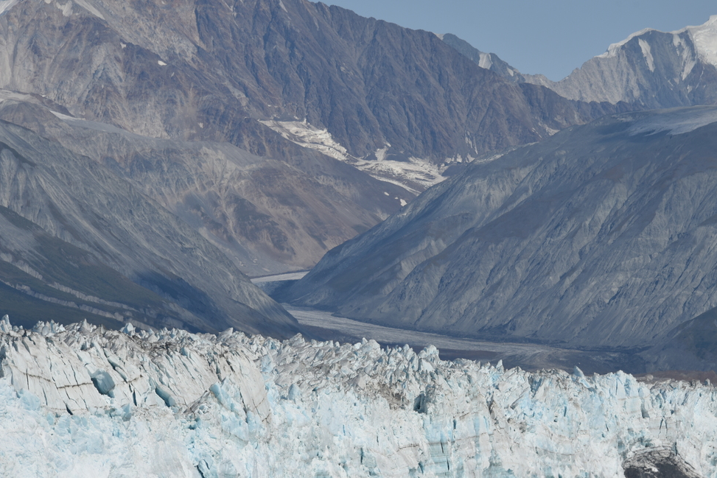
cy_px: 231
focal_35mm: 250
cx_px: 426
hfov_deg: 8.2
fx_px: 4980
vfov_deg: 5.5
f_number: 11
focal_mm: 190
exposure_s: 1/500
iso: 100
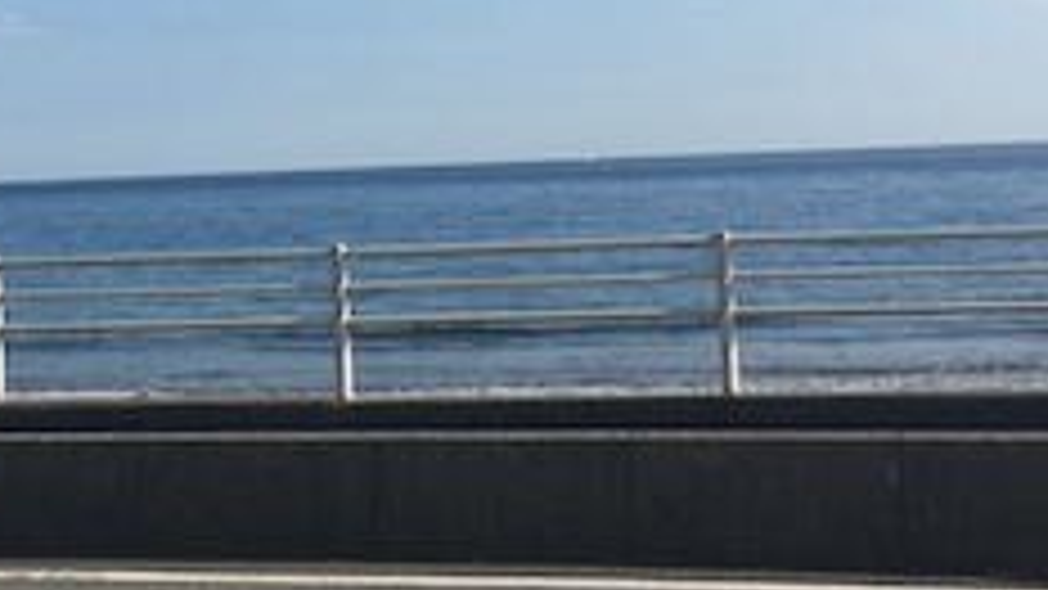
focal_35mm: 77
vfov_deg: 15.5
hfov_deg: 27.2
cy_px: 83
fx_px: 2139
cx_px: 272
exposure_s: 1/2198
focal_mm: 4.15
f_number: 2.2
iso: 32
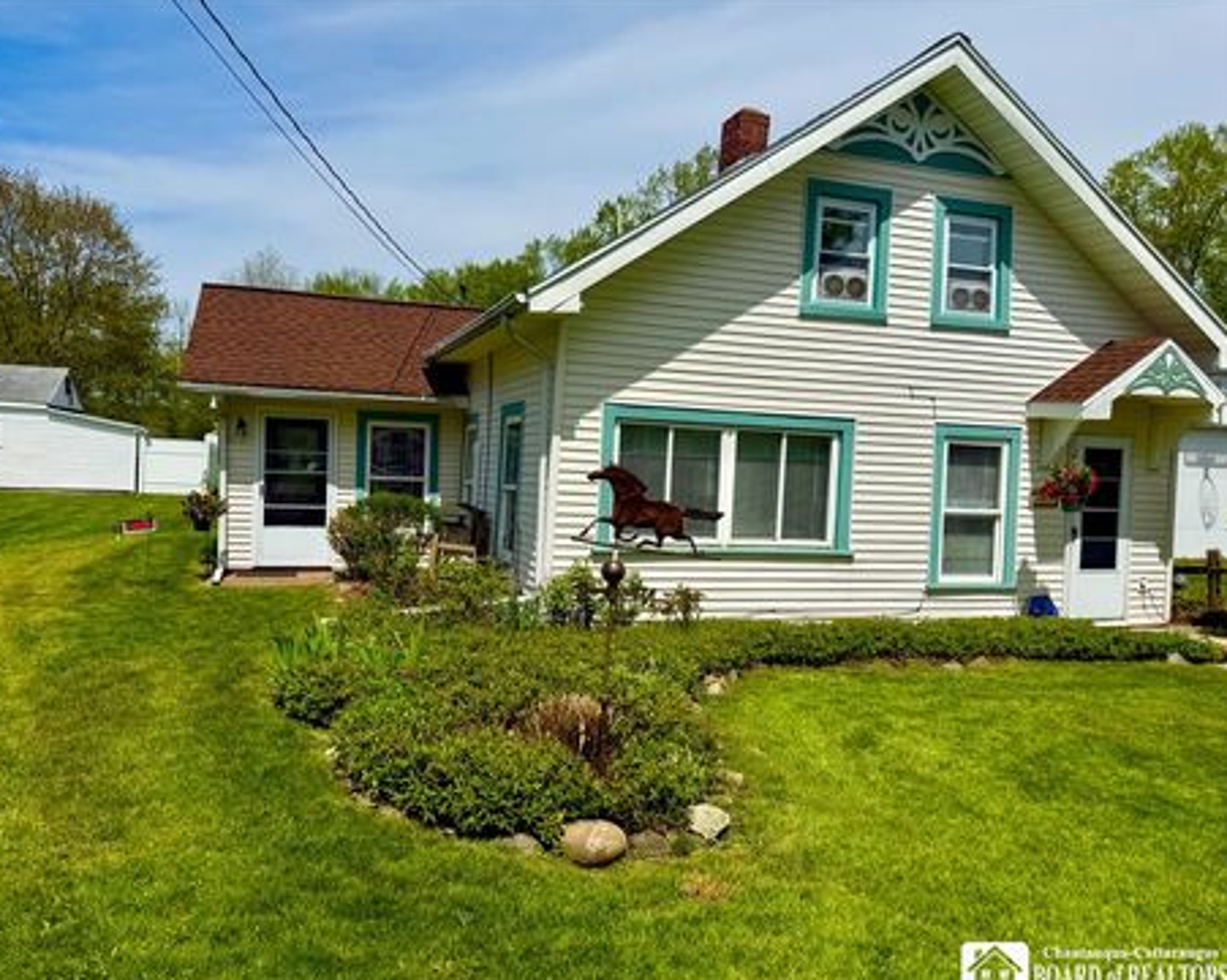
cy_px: 500
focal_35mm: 26
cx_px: 552
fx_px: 943
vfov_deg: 54.9
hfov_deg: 65.9
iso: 80
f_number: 1.78
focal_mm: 6.76
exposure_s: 1/10309
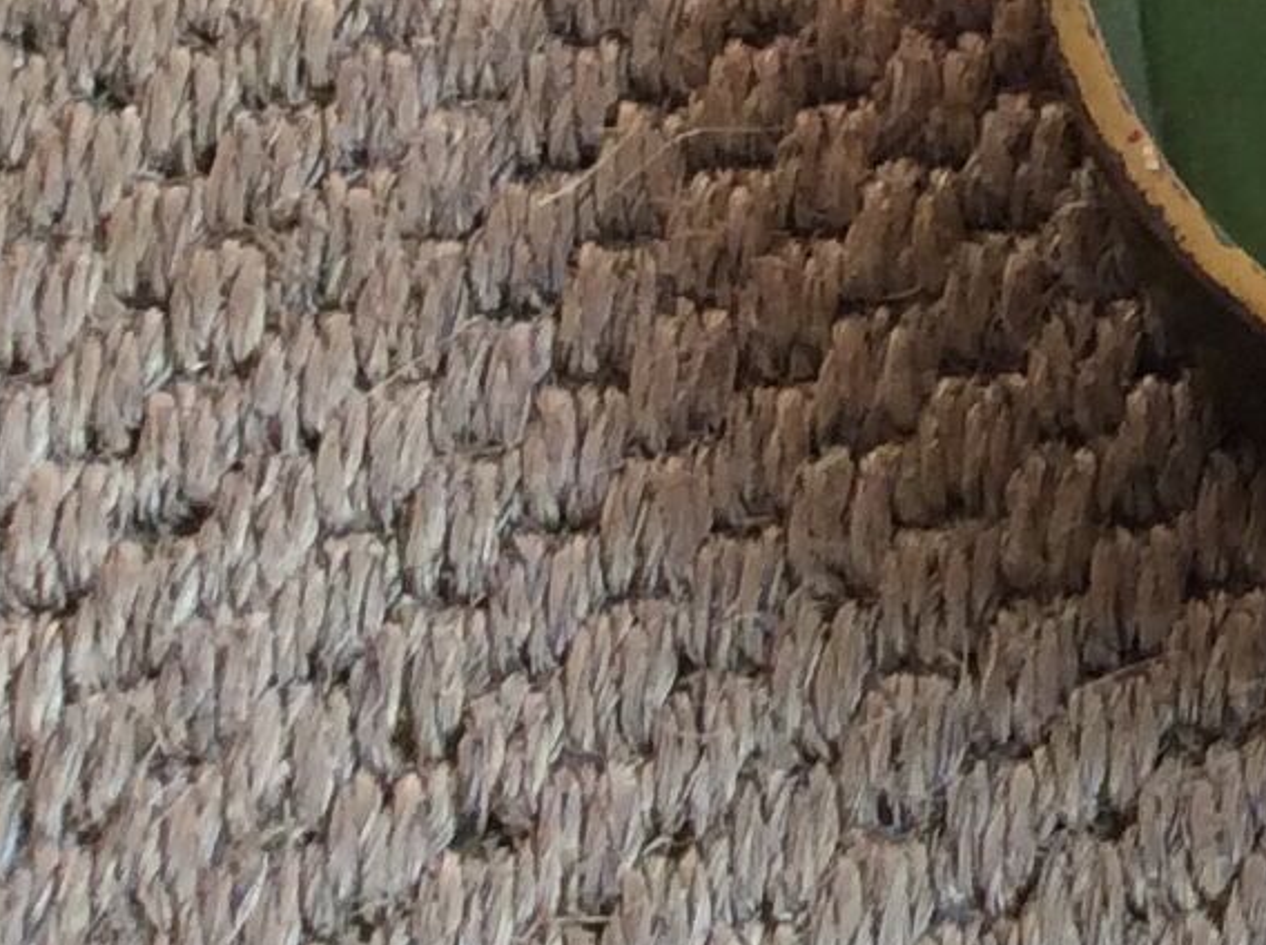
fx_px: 5331
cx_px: 2846
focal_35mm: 146
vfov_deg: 9.7
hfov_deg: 11.6
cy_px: -702
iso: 50
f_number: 2.4
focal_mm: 3.3
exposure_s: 1/25
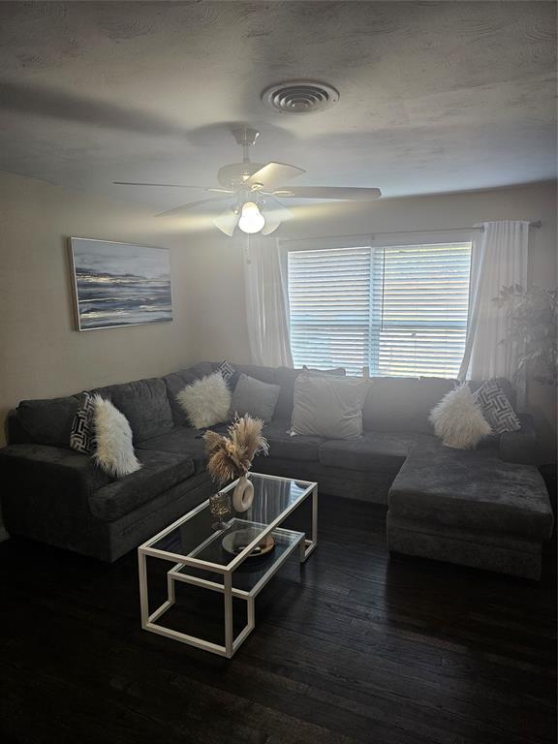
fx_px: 494
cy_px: 372
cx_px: 279
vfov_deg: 73.9
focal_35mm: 23
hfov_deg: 58.9
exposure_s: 1/120
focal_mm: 6.3
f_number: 1.7
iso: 250
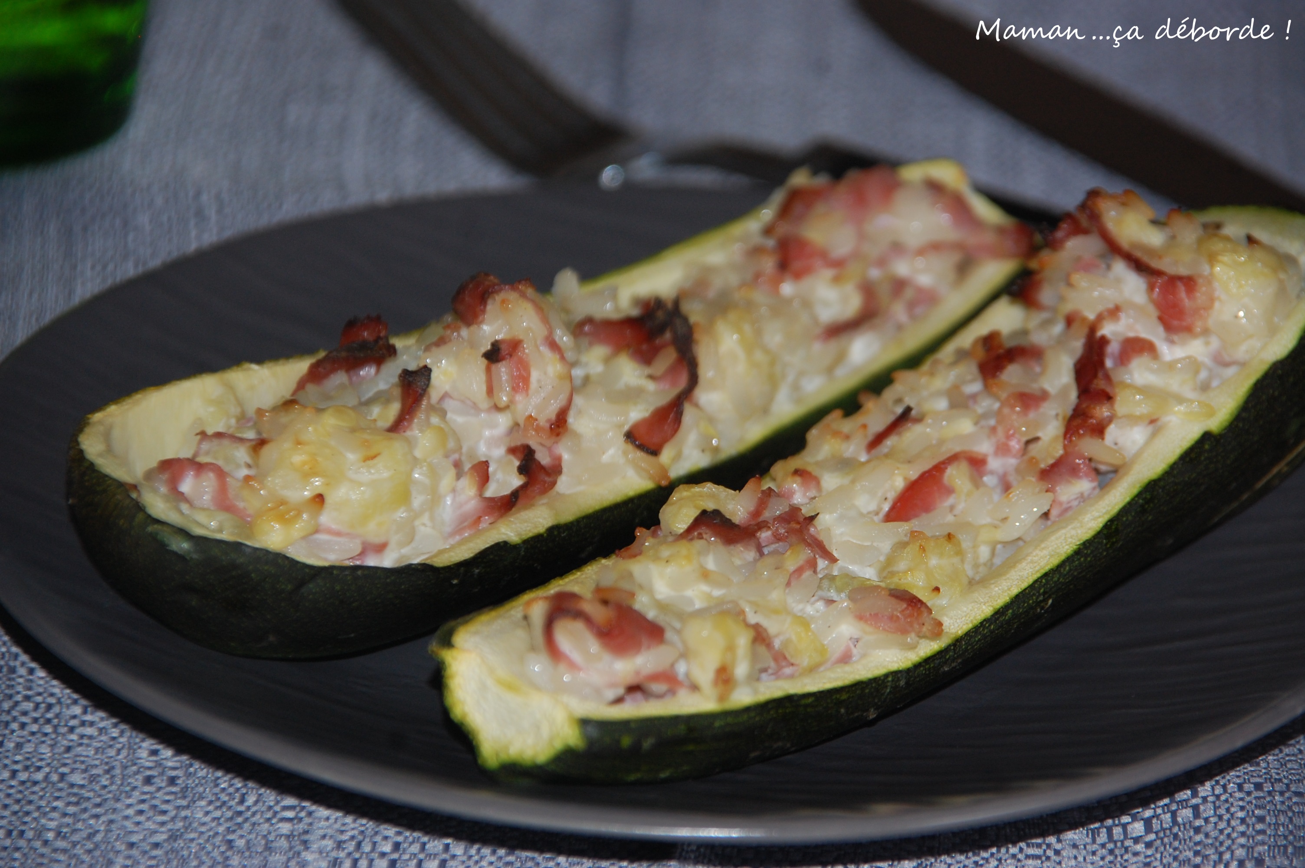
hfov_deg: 6.9
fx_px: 10865
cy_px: 434
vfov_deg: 4.6
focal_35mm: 300
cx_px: 652
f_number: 6.3
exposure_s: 1/60
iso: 400
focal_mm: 200
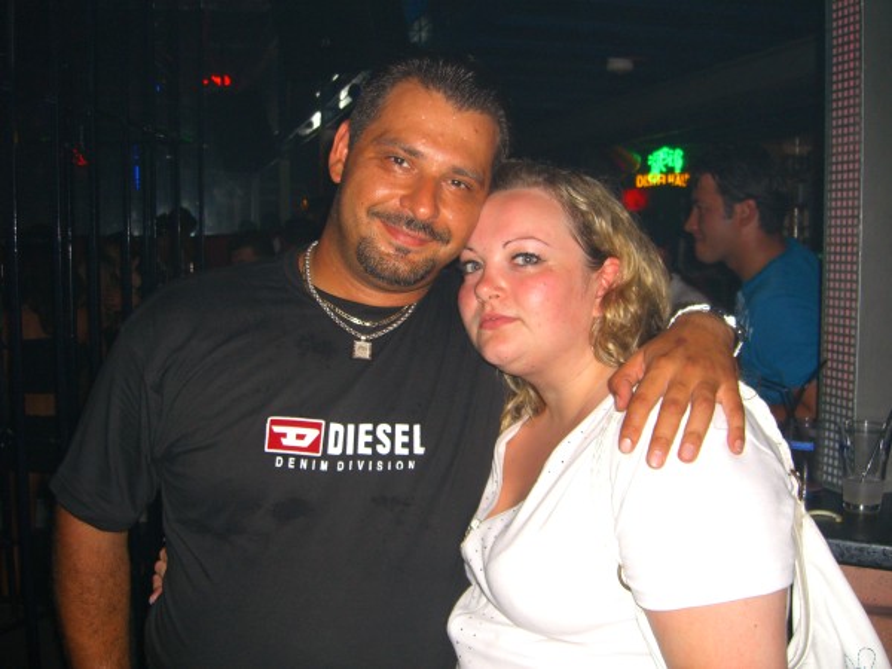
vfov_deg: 37.7
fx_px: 979
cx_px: 446
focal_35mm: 38
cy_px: 334
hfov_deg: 49.0
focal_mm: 7.9
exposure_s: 1/60
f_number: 2.8
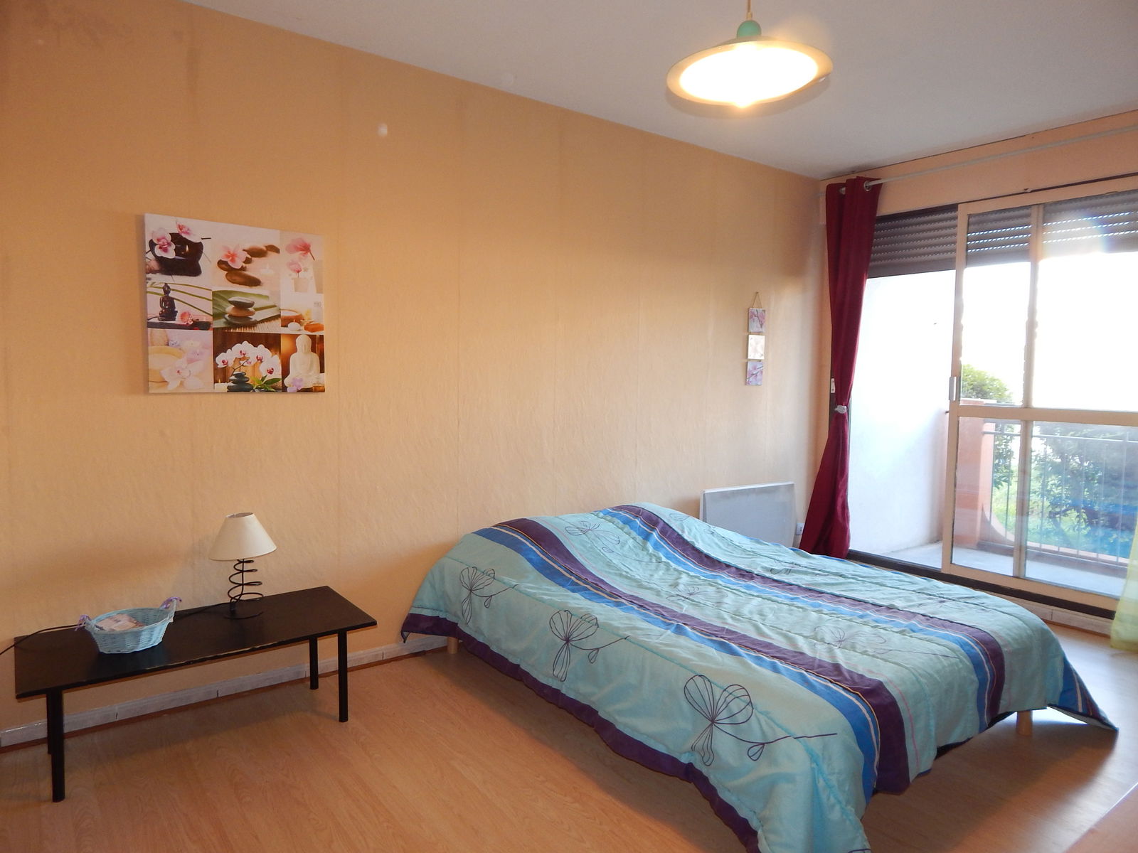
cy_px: 426
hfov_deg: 76.4
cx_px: 569
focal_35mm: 22
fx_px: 723
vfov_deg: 61.1
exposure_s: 1/30
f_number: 3
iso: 180
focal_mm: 4
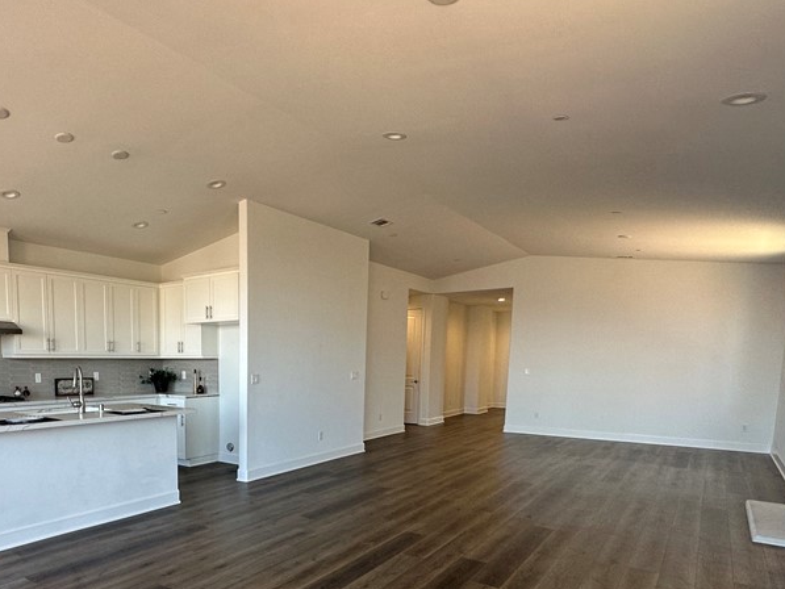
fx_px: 544
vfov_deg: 54.7
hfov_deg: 68.7
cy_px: 426
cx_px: 235
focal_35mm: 24
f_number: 2.2
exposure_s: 1/120
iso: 125
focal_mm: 2.22
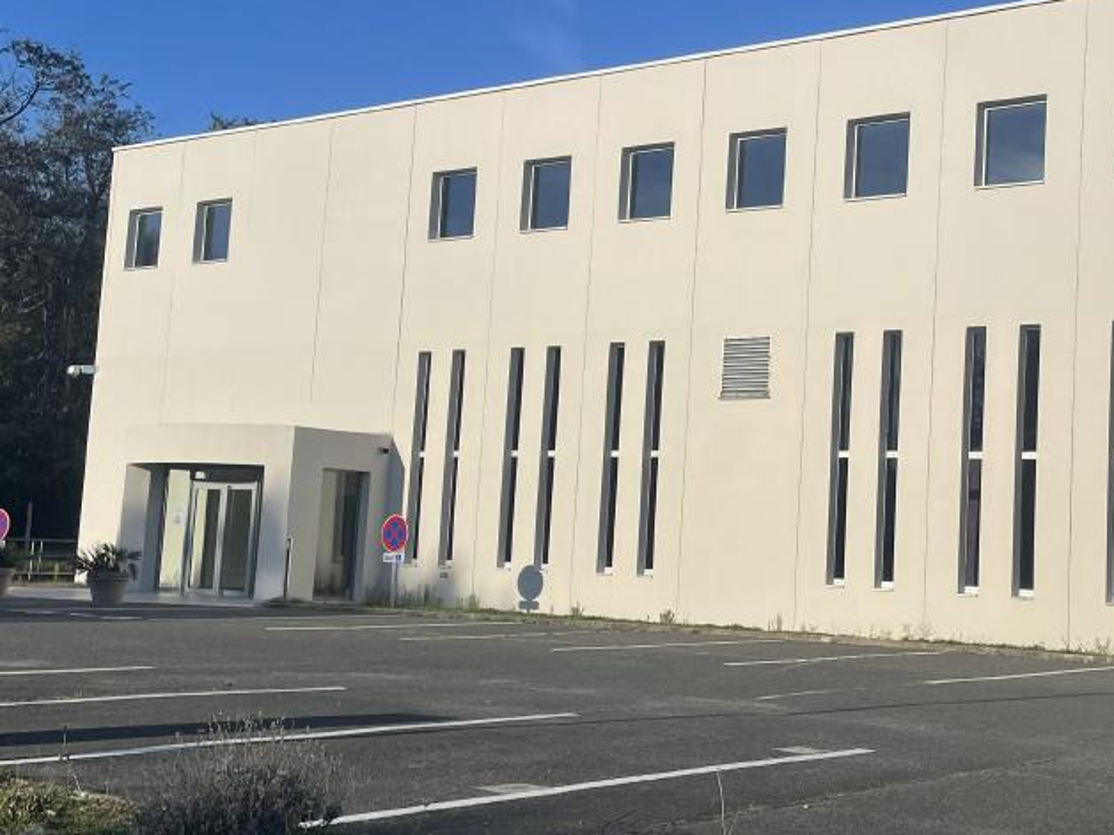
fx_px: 1706
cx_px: 766
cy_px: 413
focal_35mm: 53
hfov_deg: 35.7
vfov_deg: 27.5
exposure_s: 1/5814
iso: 32
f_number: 1.6
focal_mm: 4.2
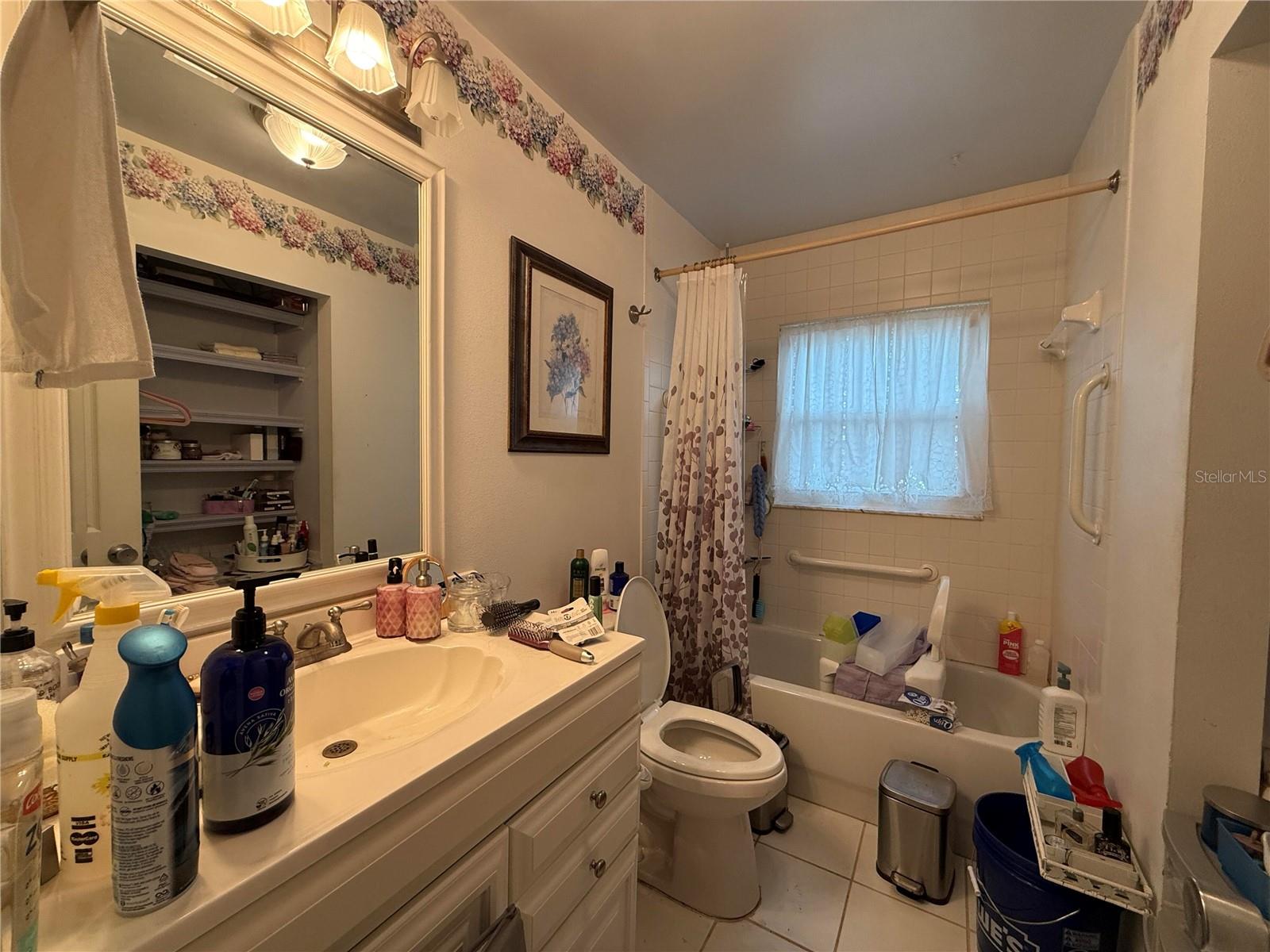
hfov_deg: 102.1
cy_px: 476
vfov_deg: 85.7
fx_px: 514
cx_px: 635
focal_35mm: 14
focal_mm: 2.22
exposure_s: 1/120
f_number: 2.2
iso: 160
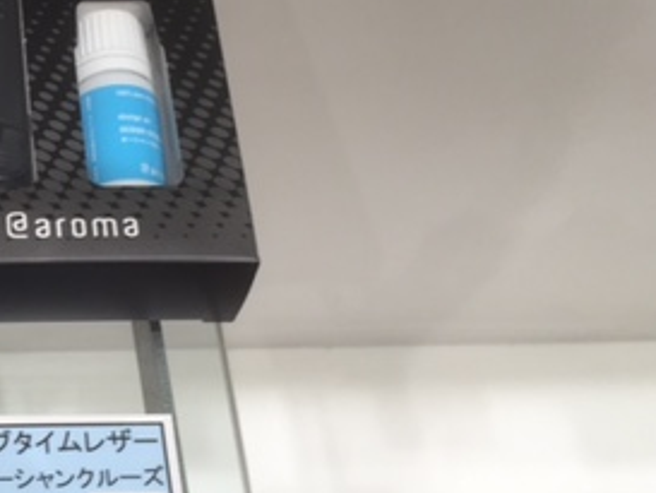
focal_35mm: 68
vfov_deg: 21.5
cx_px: -62
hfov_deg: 26.4
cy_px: 154
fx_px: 1289
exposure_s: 1/50
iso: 40
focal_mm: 4.15
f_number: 2.2
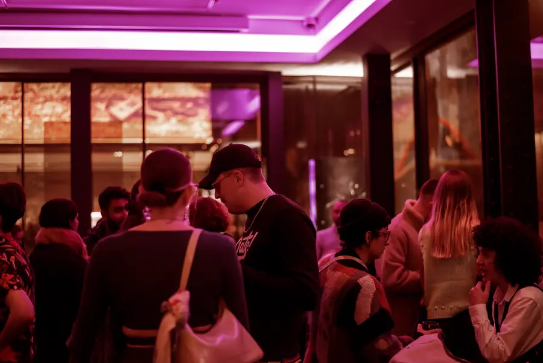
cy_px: 182
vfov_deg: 27.0
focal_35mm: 50
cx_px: 272
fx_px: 754
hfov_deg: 39.6
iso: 800
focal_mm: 50
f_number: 1.8
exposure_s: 1/200
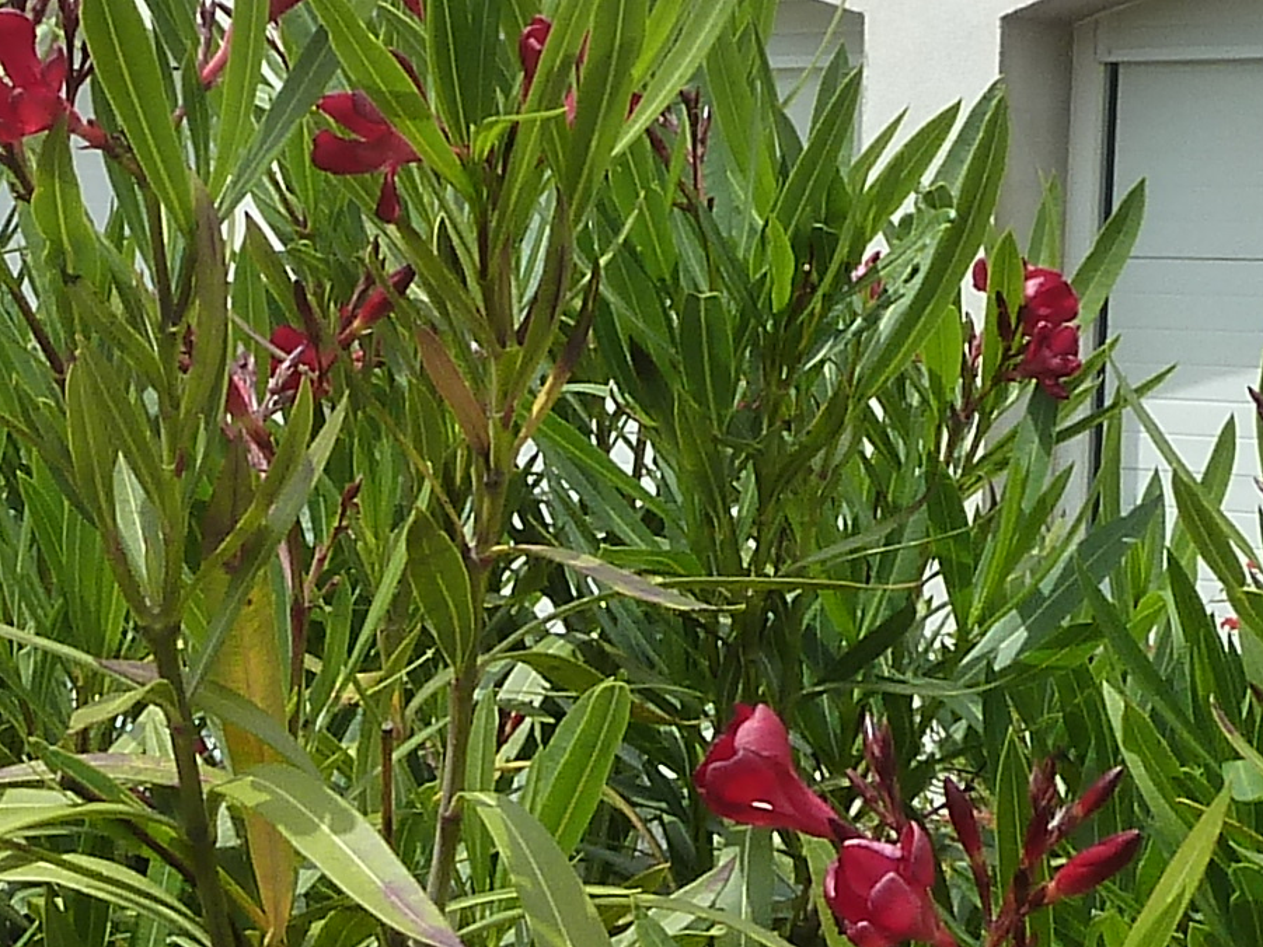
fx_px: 4050
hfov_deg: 17.7
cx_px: 449
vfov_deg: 13.3
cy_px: 252
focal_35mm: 111
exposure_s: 1/400
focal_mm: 4.1
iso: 125
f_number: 5
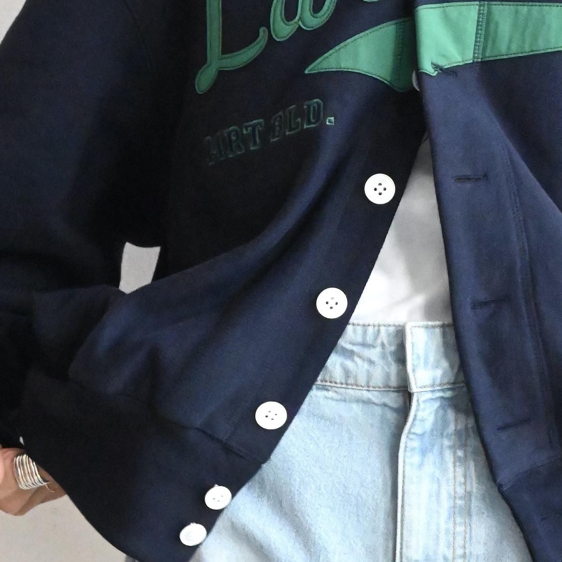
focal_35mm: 155
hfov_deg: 11.2
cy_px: 285
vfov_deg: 11.3
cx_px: 429
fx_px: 2847
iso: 12800
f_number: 11
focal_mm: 48
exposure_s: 1/400
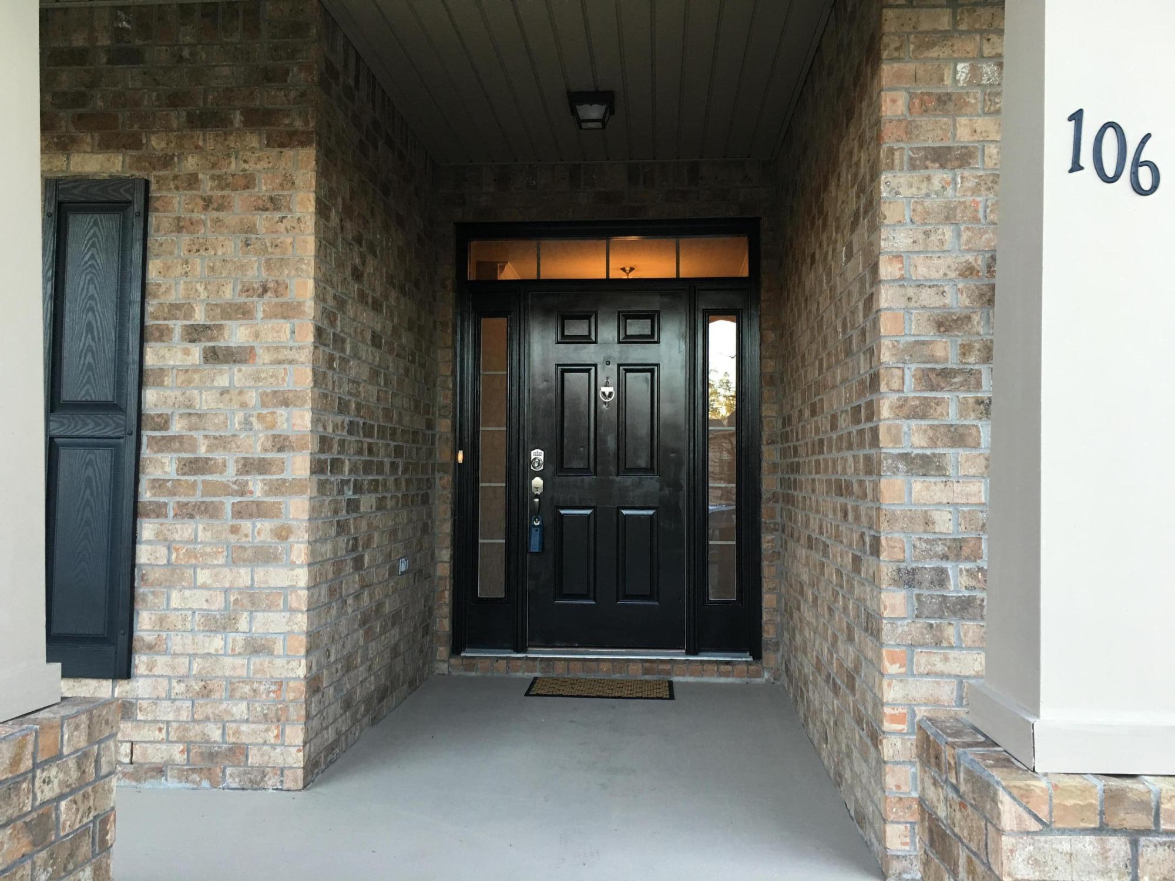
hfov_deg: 61.7
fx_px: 984
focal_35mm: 29
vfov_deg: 48.2
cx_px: 588
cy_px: 440
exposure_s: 1/30
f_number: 2.2
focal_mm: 4.15
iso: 40
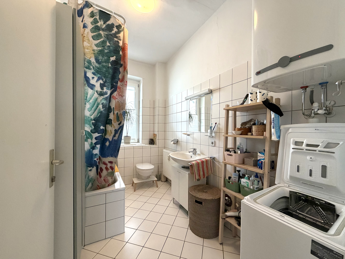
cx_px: 172
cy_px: 130
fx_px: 140
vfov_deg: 85.7
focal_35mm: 14
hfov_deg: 102.1
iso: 320
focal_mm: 2.22
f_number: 2.2
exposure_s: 1/72
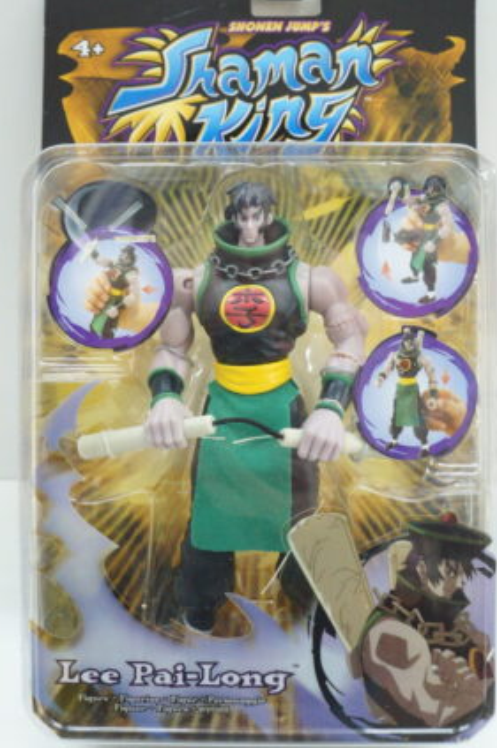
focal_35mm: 32
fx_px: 664
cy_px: 355
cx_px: 237
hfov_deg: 41.0
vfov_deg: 58.7
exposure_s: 1/60
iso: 3200
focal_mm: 20
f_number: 6.3
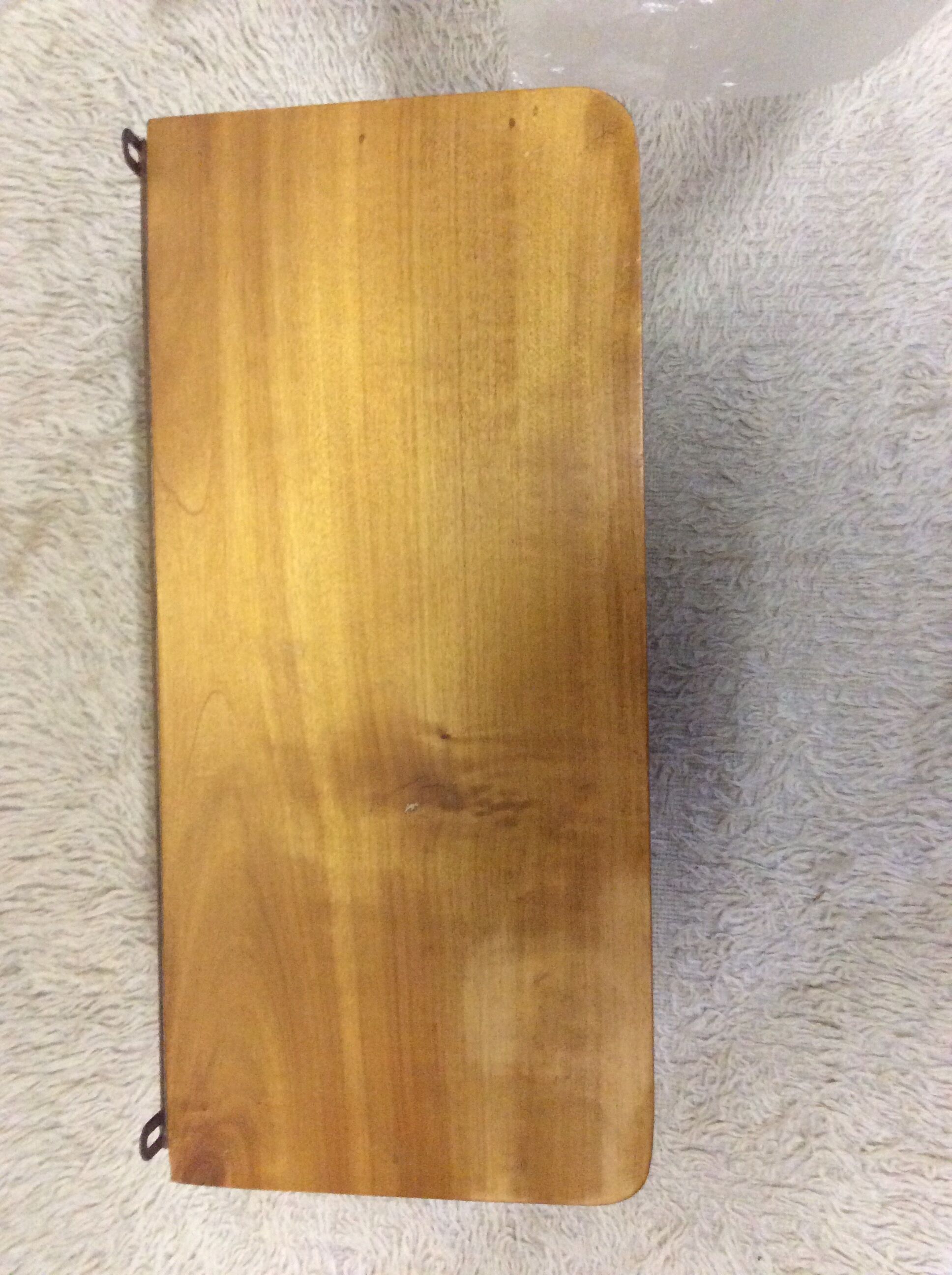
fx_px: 1177
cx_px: 476
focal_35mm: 32
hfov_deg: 44.1
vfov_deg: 56.9
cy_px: 638
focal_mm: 3.3
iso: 320
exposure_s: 1/17
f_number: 2.4
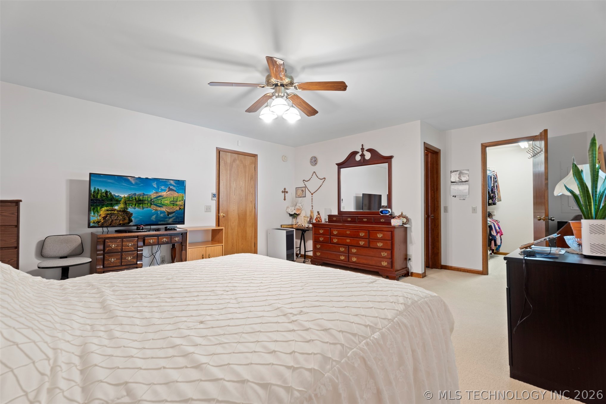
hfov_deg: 96.7
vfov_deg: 73.7
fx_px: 269
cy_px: 202
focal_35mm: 16
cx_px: 303
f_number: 9
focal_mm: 16
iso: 250
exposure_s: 1.3
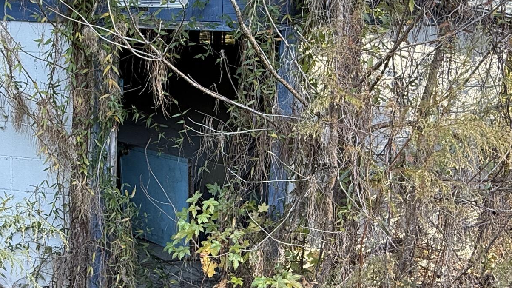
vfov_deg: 31.1
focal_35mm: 38
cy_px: 168
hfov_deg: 52.4
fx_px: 516
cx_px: 200
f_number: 2.2
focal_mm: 2.22
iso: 100
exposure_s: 1/99
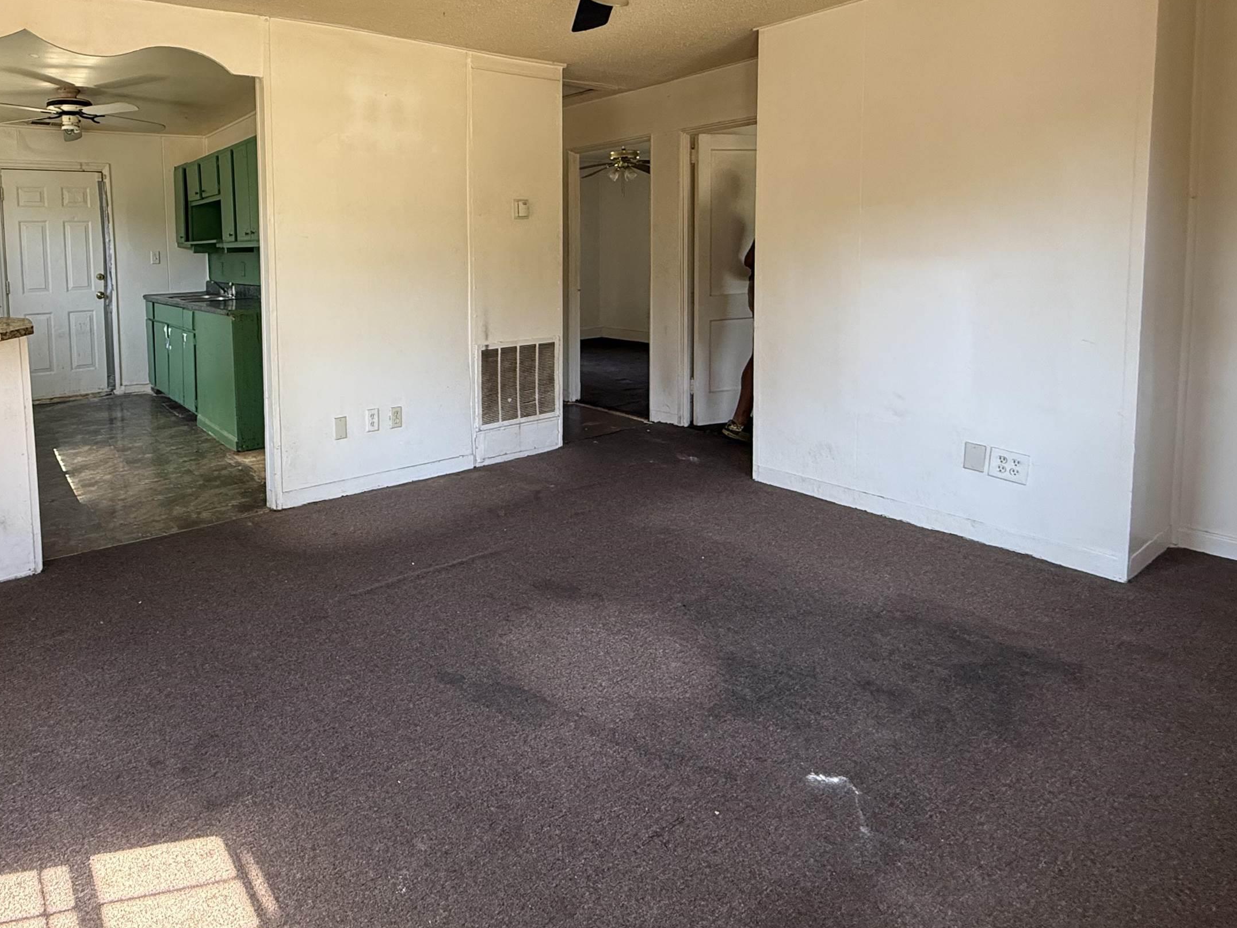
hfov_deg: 78.2
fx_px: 715
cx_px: 381
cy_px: 297
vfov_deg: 64.0
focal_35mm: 20
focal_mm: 2.22
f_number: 2.2
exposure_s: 1/99
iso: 250
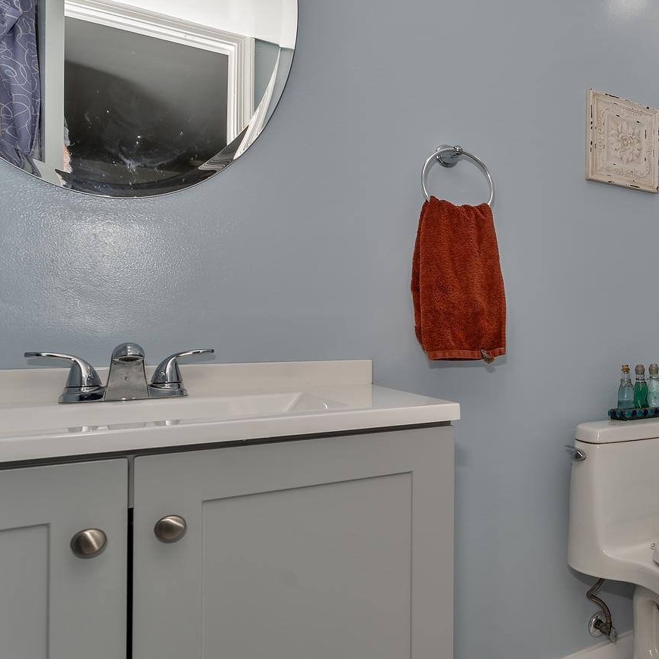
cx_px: 693
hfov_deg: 45.7
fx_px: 603
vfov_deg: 57.3
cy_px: 315
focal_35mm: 28
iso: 100
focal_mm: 14
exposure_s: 1/60
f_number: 8
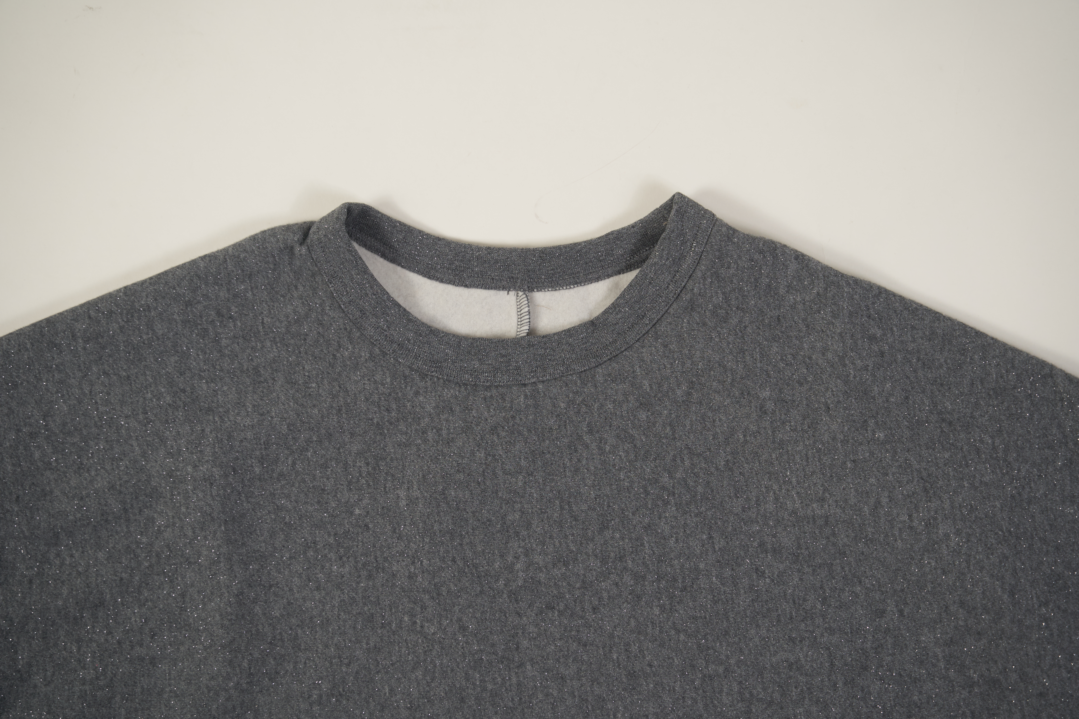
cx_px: 540
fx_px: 2248
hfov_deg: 27.0
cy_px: 360
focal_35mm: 75
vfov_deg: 18.2
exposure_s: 1/160
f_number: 4
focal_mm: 75
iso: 320
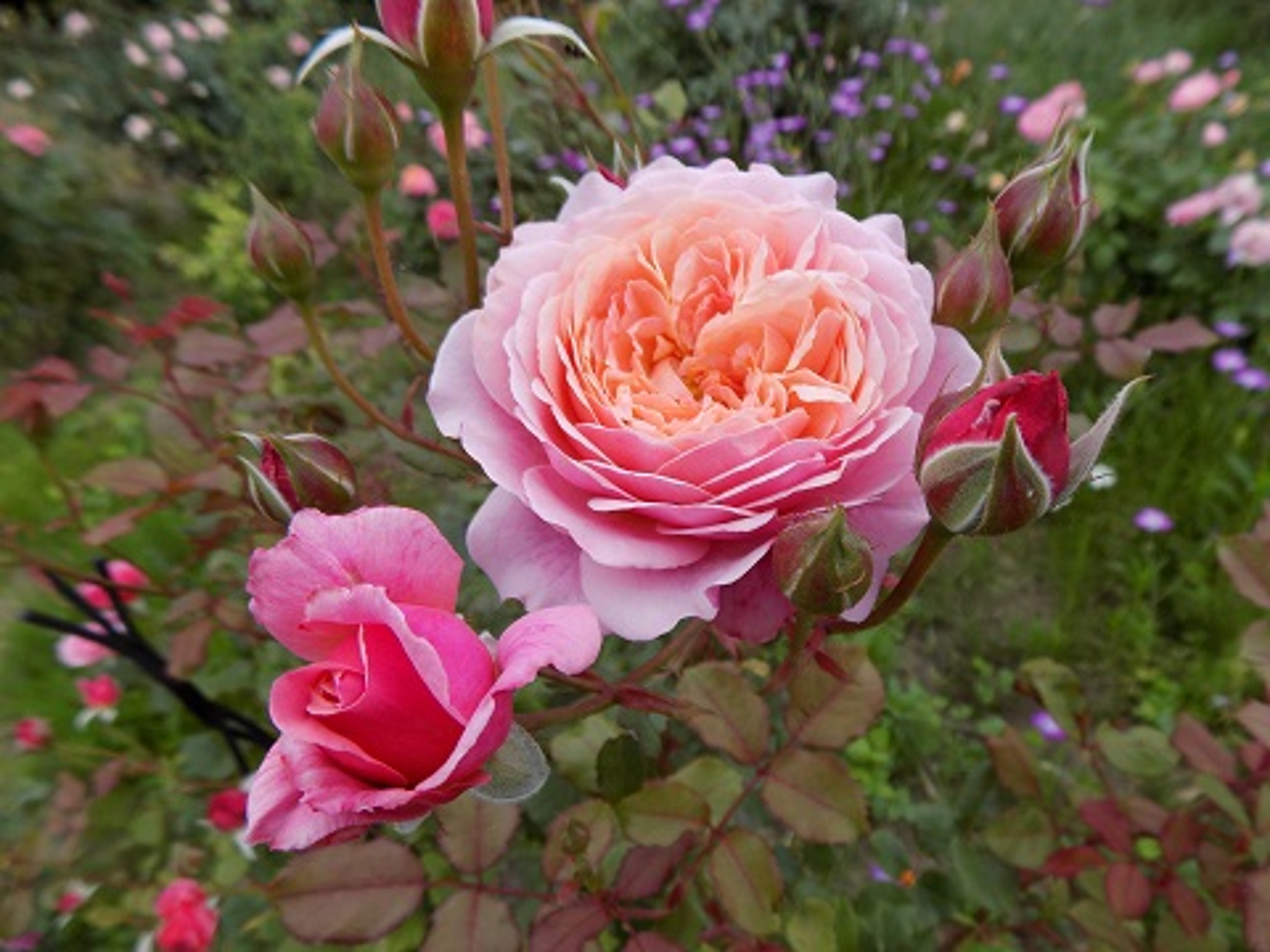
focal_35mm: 23
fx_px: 844
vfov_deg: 58.9
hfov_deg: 73.9
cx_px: 635
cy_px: 476
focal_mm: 4
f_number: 3.1
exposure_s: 1/30
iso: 80
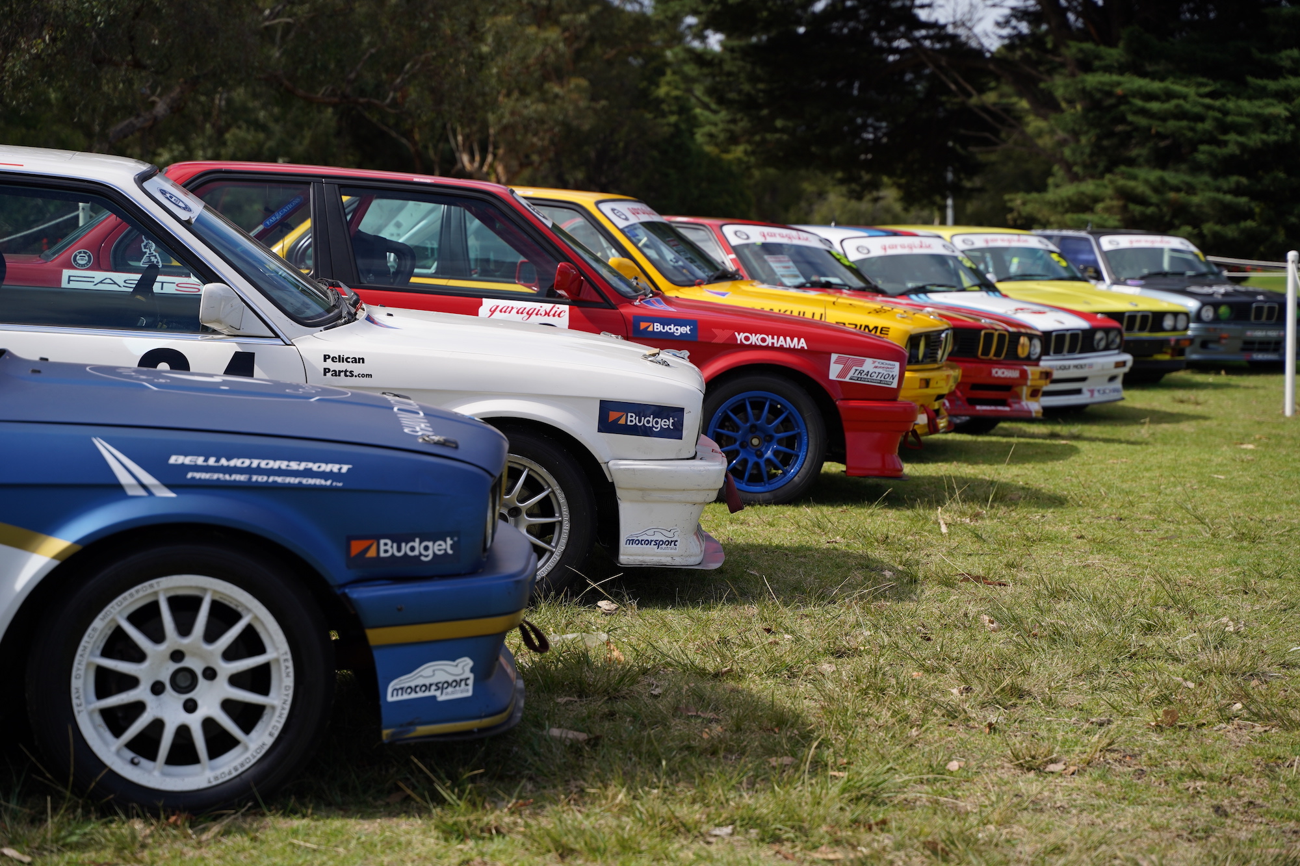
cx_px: 650
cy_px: 433
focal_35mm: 75
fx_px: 2708
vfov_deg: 18.2
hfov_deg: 27.0
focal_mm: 75
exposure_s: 1/1000
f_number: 4.5
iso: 100
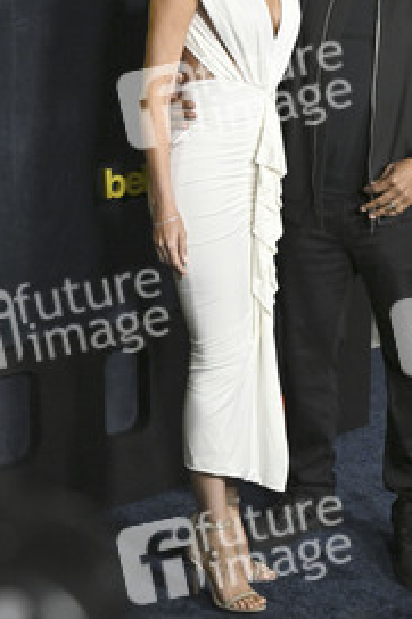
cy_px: 209
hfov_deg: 18.8
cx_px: 300
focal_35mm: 72
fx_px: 1237
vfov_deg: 27.9
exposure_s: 1/320
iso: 2500
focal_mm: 49
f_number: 5.6
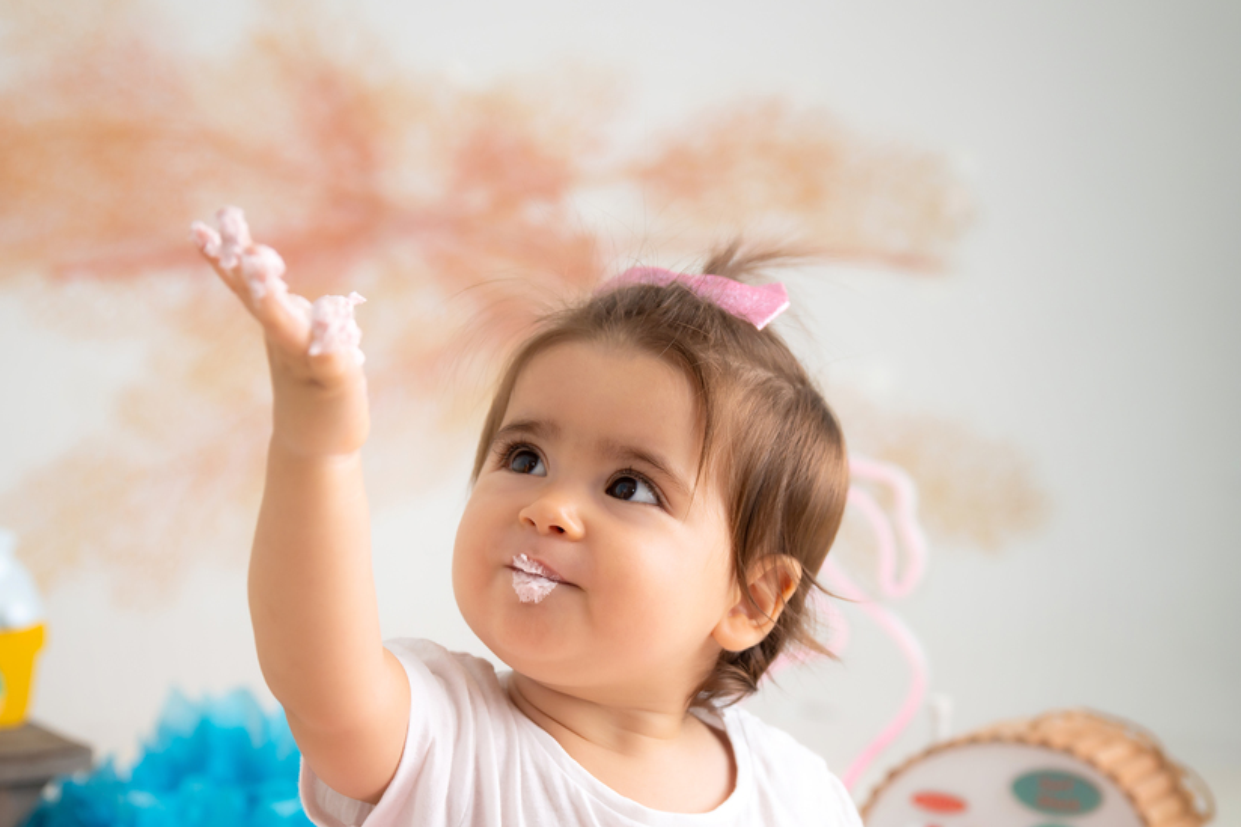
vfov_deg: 20.2
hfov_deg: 30.1
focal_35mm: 67
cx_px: 613
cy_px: 569
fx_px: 2309
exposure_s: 1/200
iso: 250
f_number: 3.2
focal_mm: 46
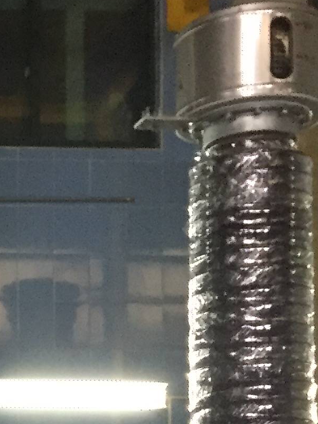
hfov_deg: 11.2
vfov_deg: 15.9
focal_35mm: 118
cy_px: 547
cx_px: -341
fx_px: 1445
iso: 250
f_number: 2.2
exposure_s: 1/20
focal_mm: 4.15
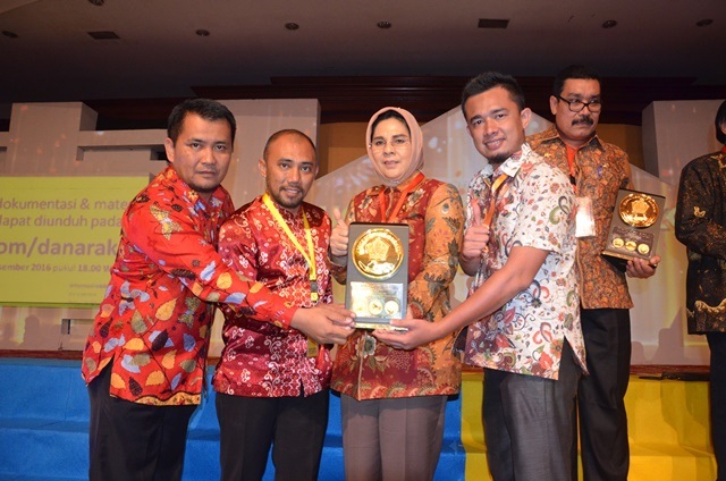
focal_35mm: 27
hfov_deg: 67.5
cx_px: 363
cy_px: 240
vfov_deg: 47.7
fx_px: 543
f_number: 3.5
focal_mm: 18
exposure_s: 1/60
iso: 2200
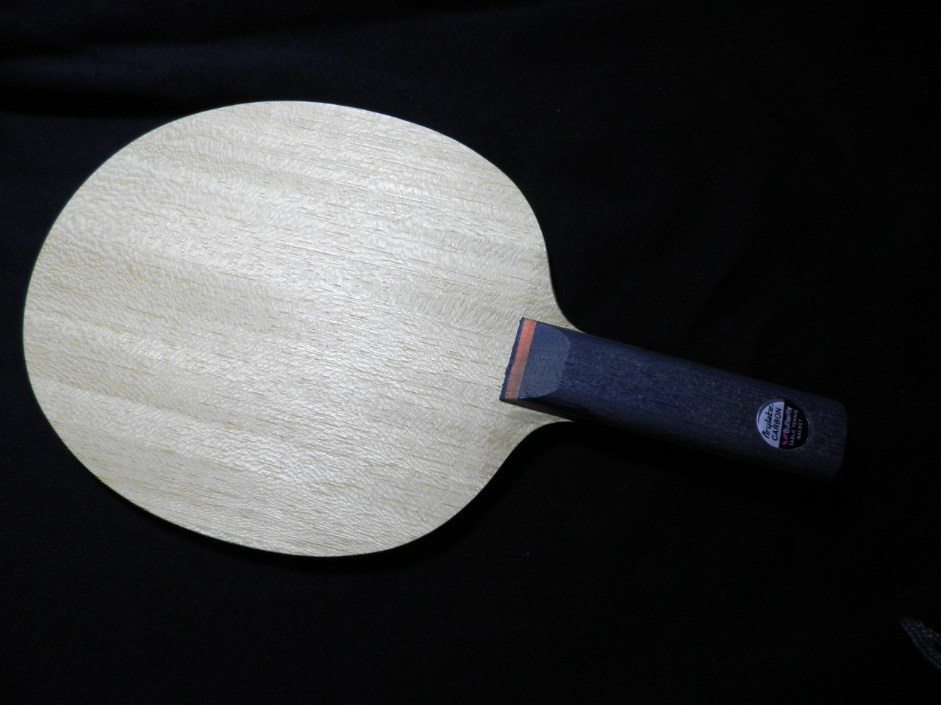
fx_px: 652
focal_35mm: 24
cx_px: 470
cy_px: 352
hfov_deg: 71.6
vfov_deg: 56.8
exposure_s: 1/40
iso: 64
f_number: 3.3
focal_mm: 4.3
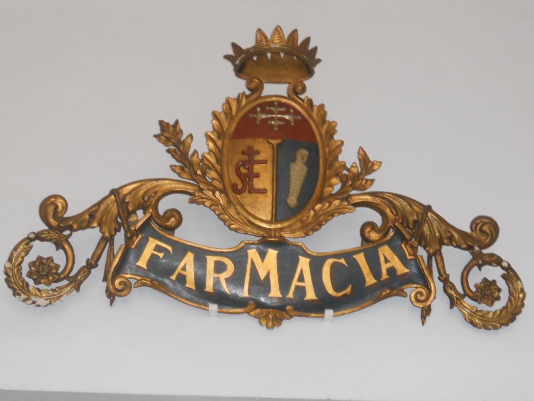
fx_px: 833
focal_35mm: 54
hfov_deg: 35.5
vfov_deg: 27.0
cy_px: 200
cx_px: 267
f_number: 4.8
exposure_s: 1/30
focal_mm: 9.8
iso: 400
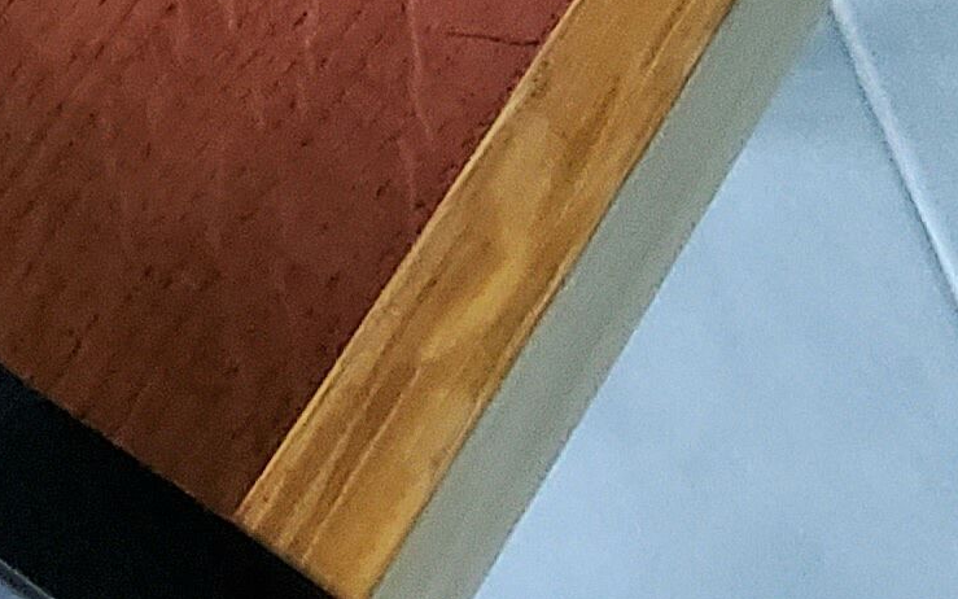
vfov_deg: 7.2
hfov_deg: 12.2
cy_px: -1402
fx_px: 4021
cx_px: -865
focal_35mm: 154
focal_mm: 3.08
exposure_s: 1/120
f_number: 2
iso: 250
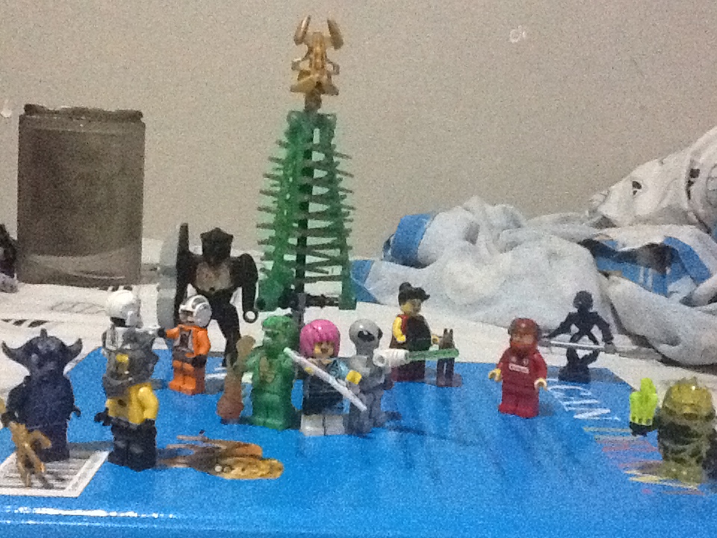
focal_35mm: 44
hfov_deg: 42.9
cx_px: 358
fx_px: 911
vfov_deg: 32.9
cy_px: 269
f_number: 2.4
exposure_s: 1/15
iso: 640
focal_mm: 2.03
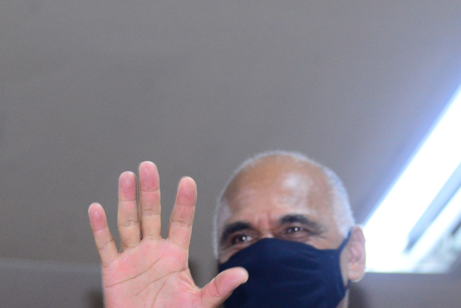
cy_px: 324
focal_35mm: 289
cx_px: 264
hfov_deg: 7.1
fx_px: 3702
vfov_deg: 4.8
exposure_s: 1/60
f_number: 4.5
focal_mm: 120
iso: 2000
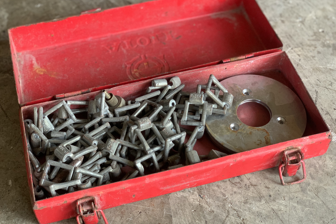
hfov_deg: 36.2
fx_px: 513
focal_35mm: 55
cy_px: 117
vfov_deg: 24.6
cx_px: 167
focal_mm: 6
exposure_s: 1/60
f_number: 2.4
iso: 160
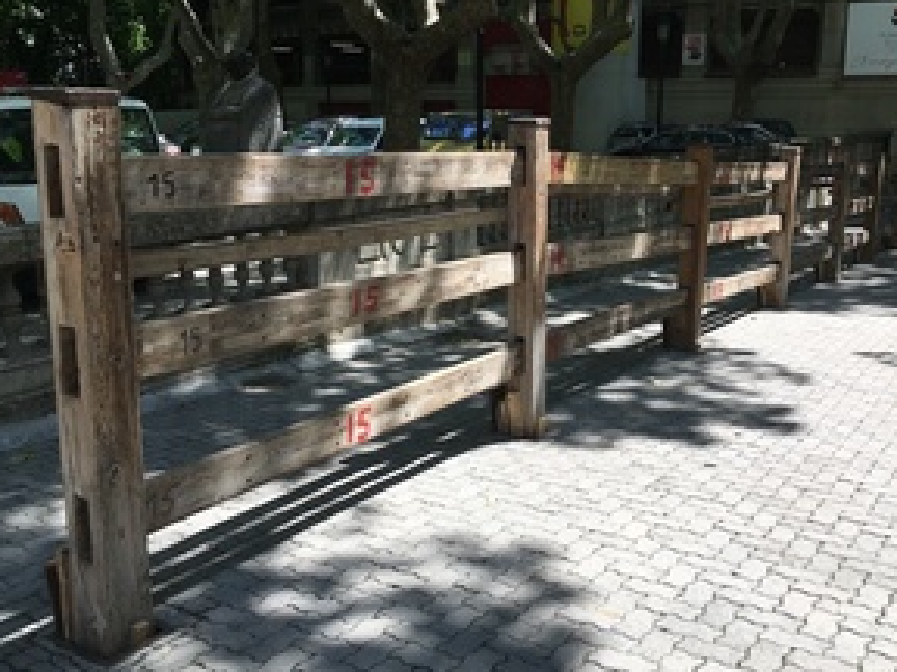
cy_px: 319
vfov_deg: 40.7
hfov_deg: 52.6
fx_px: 907
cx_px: 477
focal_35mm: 35
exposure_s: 1/732
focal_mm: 4.15
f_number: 2.2
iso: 25
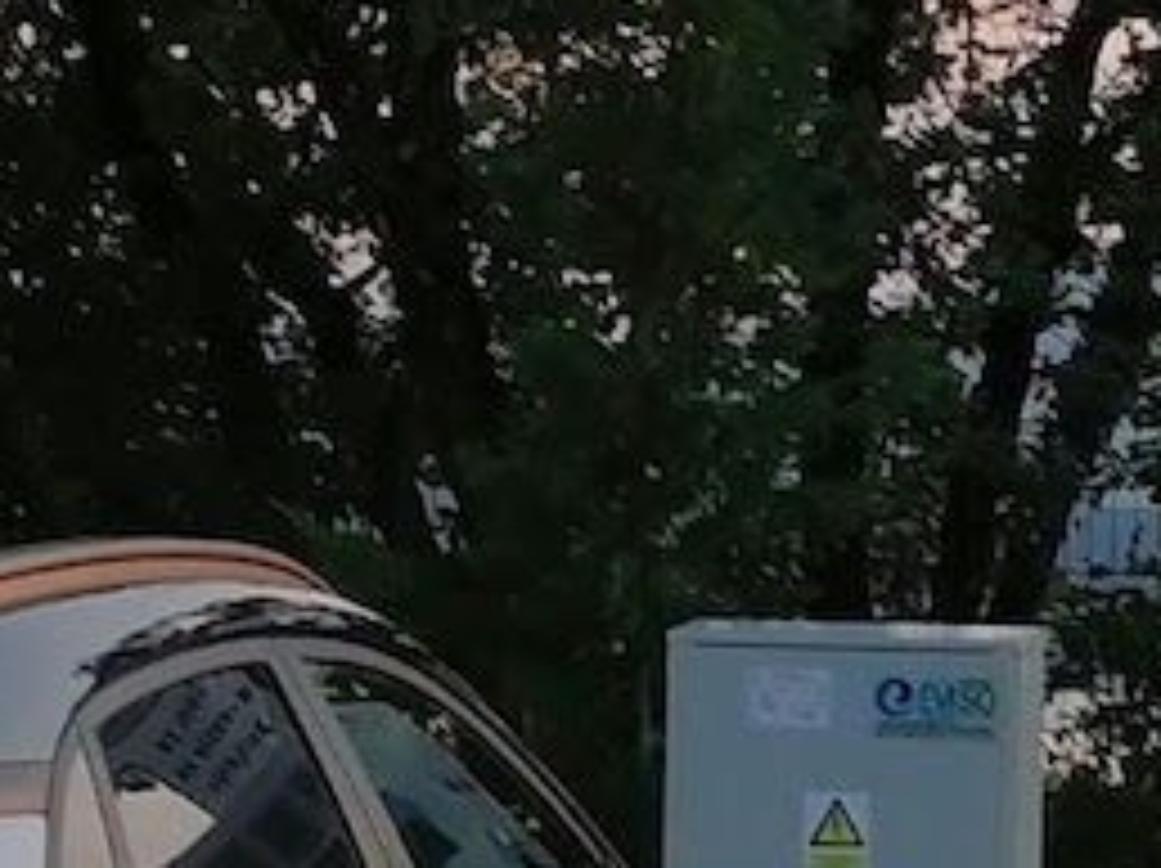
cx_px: 918
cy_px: 810
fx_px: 6869
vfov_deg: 7.2
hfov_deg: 9.6
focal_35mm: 205
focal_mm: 5.3
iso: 64
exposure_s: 1/50
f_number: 1.8
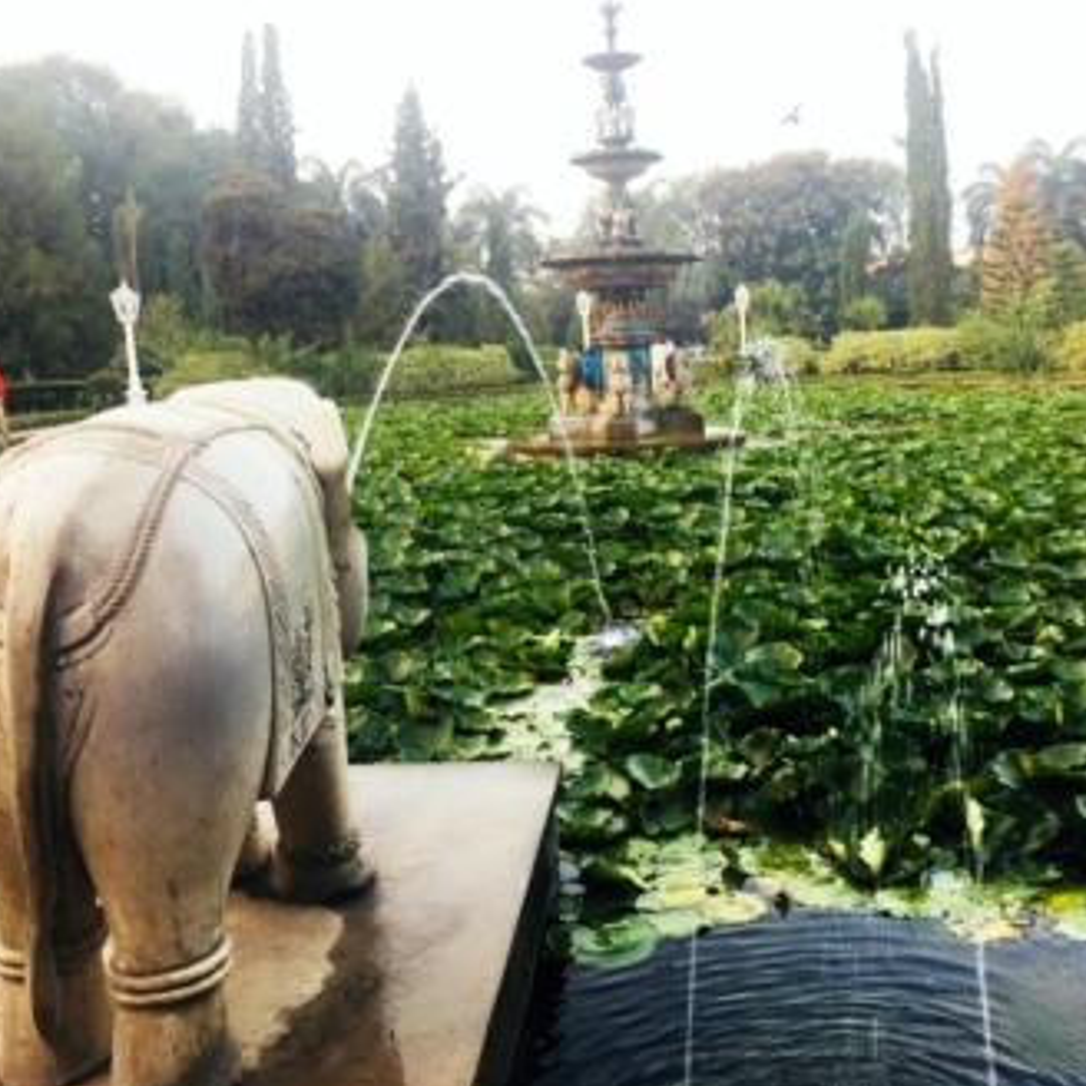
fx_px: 1242
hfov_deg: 47.1
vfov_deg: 47.2
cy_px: 553
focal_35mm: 35
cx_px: 613
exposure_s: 1/50
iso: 25
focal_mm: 4.15
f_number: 2.2
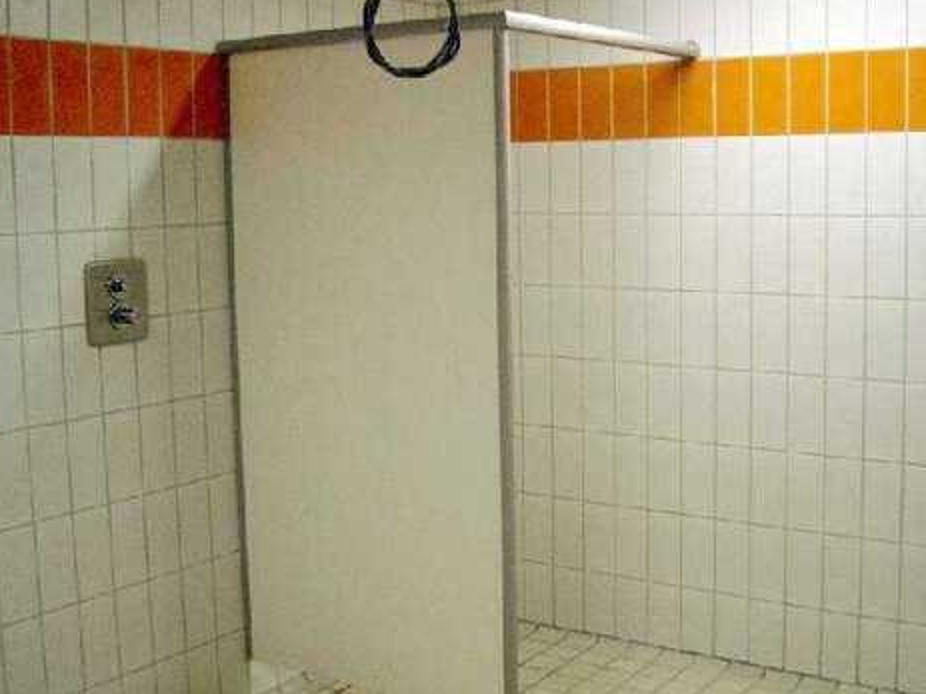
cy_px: 346
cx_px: 518
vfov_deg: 30.3
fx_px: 1284
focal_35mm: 48
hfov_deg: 39.6
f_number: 2.6
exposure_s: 1/50
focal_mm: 7.6
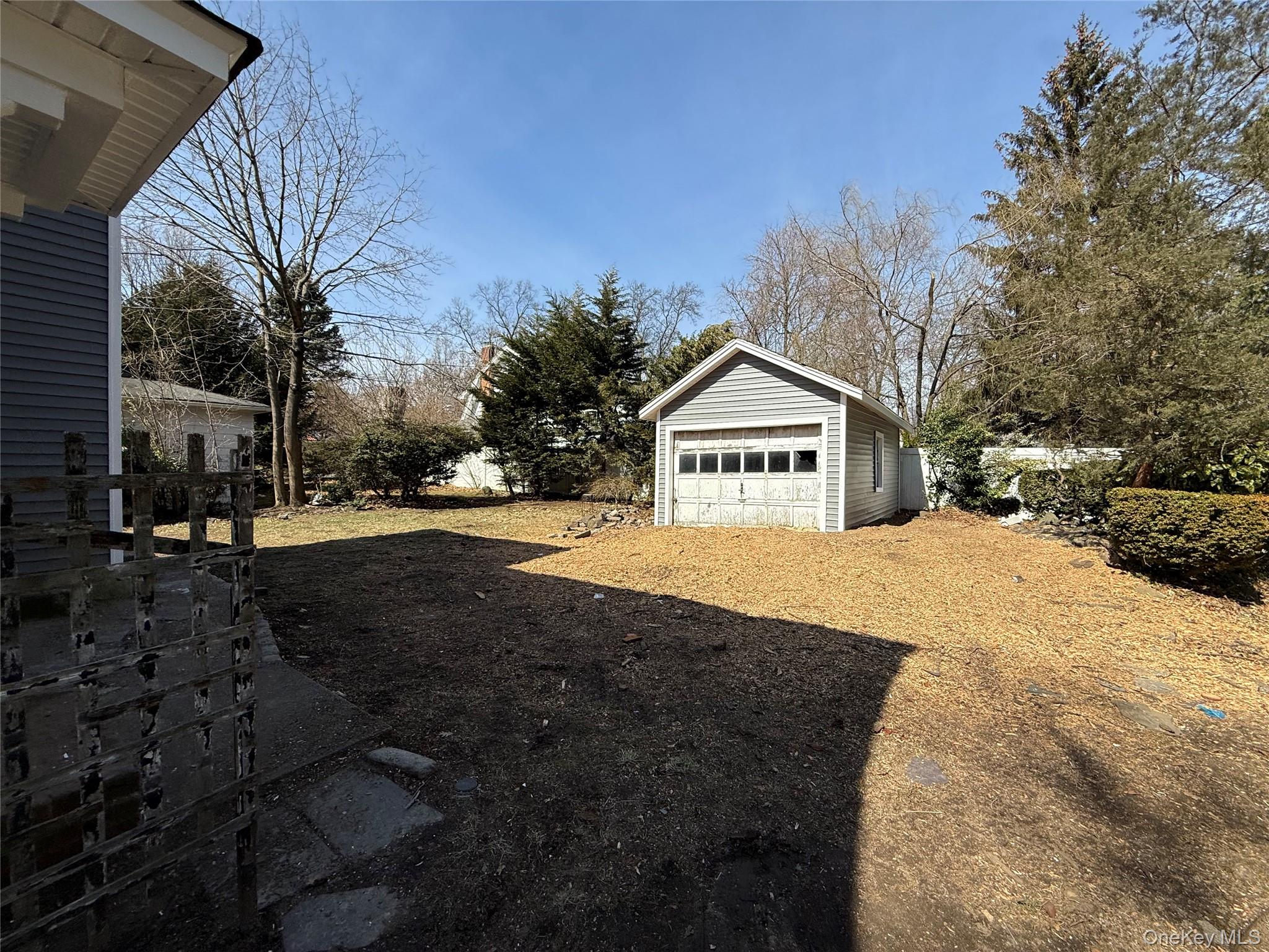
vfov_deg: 85.7
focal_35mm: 14
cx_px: 634
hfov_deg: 102.1
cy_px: 476
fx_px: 513
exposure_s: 1/2092
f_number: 2.2
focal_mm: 2.22
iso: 50
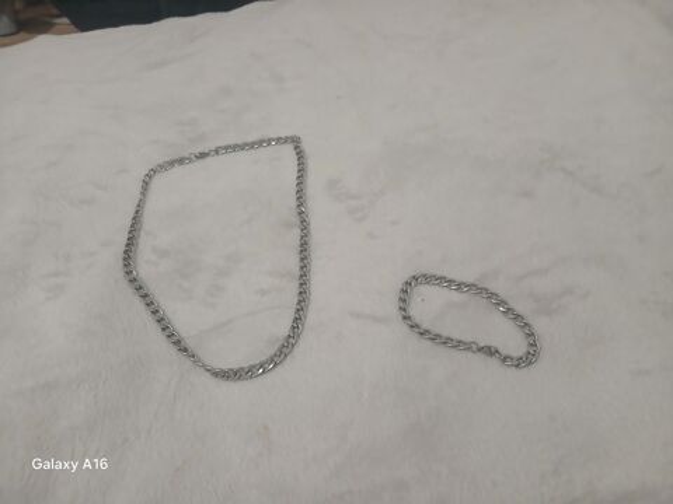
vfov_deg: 53.1
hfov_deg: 67.3
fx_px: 505
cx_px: 336
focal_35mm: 26
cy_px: 252
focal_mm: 3.98
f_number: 1.8
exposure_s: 1/25
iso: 400
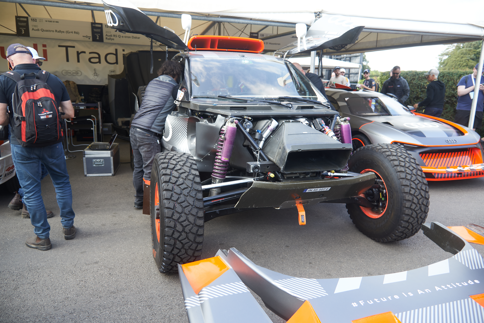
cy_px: 162
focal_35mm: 27
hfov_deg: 67.4
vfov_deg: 48.0
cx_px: 242
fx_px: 363
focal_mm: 27
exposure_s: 1/200
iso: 200
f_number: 4
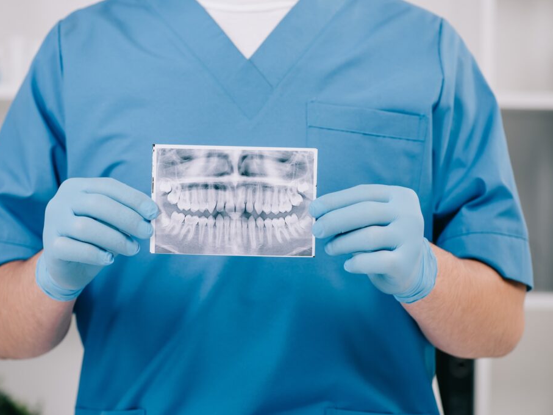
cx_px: 247
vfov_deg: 13.0
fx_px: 1821
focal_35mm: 114
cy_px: 208
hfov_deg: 17.3
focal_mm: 105
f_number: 4
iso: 160
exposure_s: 1/160
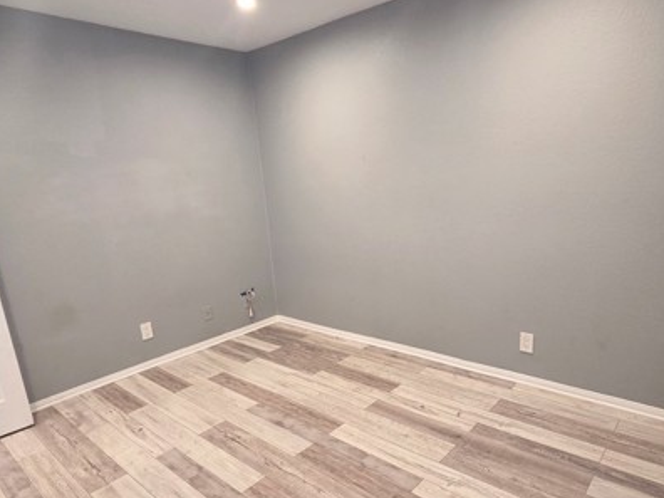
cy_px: 288
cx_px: 359
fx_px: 403
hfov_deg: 78.8
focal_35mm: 21
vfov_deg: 63.1
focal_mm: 2.2
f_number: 2.2
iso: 320
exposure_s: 1/60
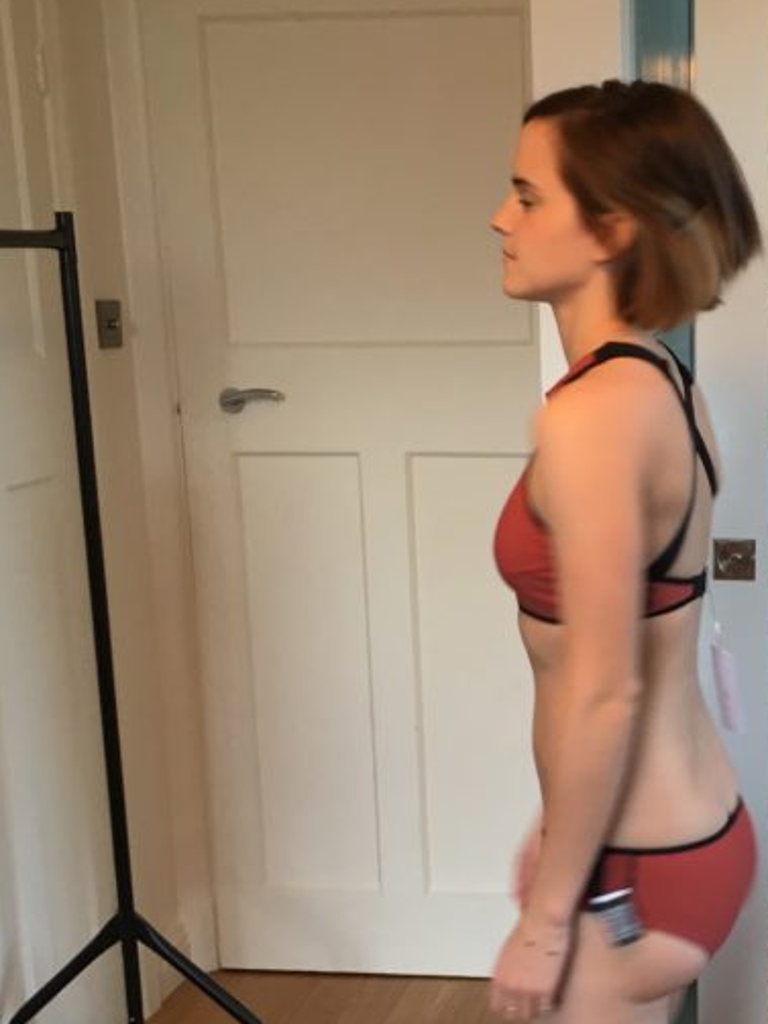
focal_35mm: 59
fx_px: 1746
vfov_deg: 32.4
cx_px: 650
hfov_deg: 24.3
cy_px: 702
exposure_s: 1/33
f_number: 2.2
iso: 64
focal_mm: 4.15
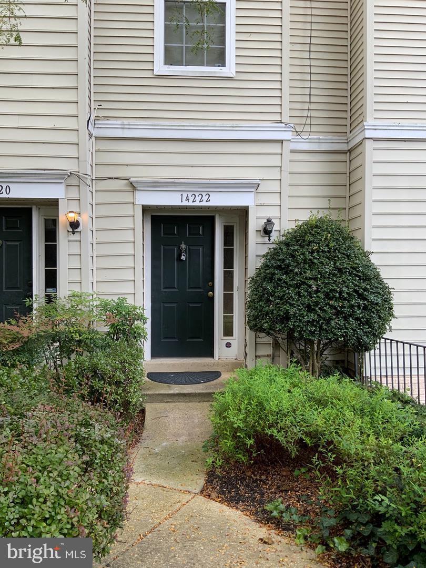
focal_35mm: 29
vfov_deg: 61.7
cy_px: 284
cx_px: 213
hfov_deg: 48.2
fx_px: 476
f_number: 1.8
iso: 16
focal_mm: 3
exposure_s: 1/122
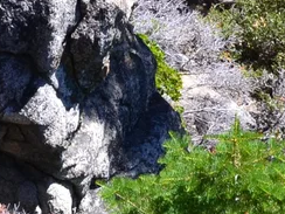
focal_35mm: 230
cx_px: 116
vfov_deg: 6.1
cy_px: -338
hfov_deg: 8.6
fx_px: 1894
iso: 400
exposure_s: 1/250
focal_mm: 24
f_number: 10
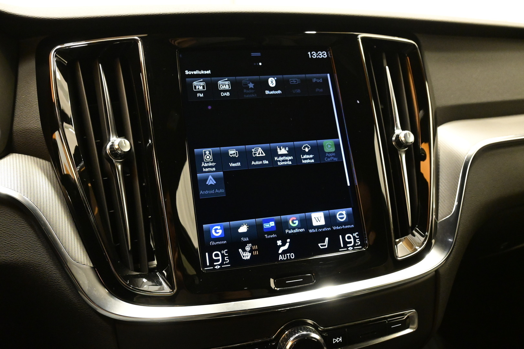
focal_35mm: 31
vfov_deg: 42.6
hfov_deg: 60.7
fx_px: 448
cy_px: 174
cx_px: 262
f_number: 5.6
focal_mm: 20.5
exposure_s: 1/30
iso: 5000
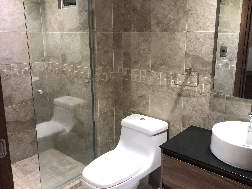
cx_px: 137
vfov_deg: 45.4
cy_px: 90
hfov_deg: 58.3
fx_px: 226
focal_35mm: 31
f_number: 1.8
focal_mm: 4
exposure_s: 1/15
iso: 64
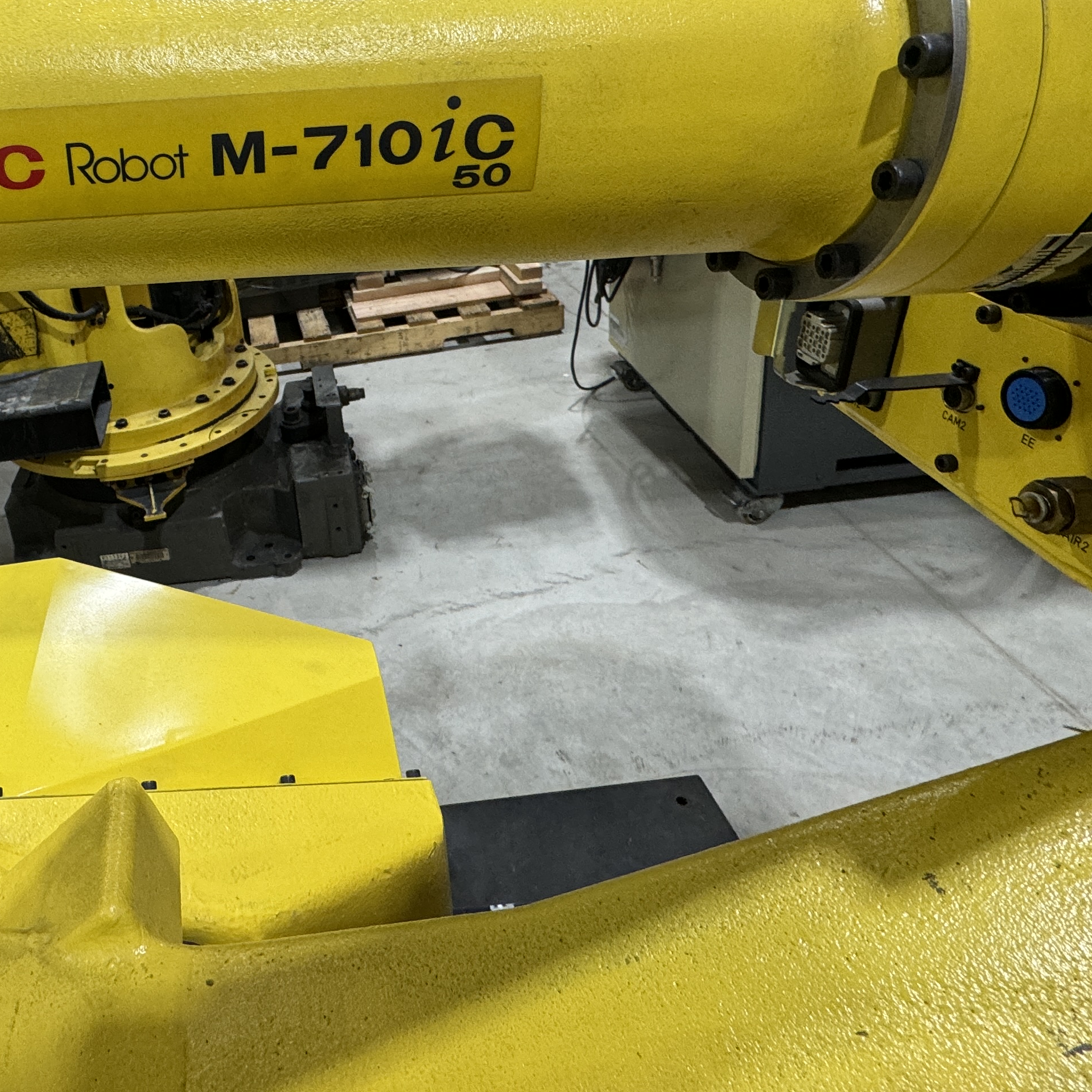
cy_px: 348
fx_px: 928
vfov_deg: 59.3
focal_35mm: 26
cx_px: 194
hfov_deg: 55.9
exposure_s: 1/120
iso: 160
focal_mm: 2.22
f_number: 2.2
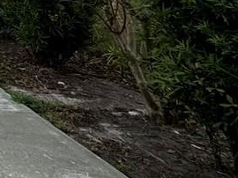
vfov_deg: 15.2
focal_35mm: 83
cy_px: -146
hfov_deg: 12.4
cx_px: -433
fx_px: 570
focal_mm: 2.22
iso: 40
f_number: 2.2
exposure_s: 1/1672
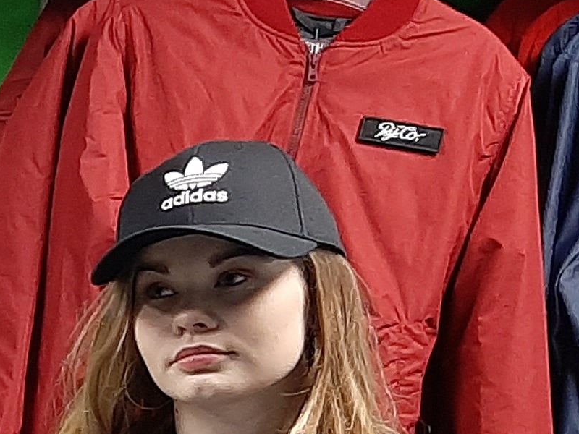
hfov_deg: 13.1
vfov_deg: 11.1
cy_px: 519
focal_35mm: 131
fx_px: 2191
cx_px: -559
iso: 200
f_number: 1.7
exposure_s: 1/50
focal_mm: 3.93
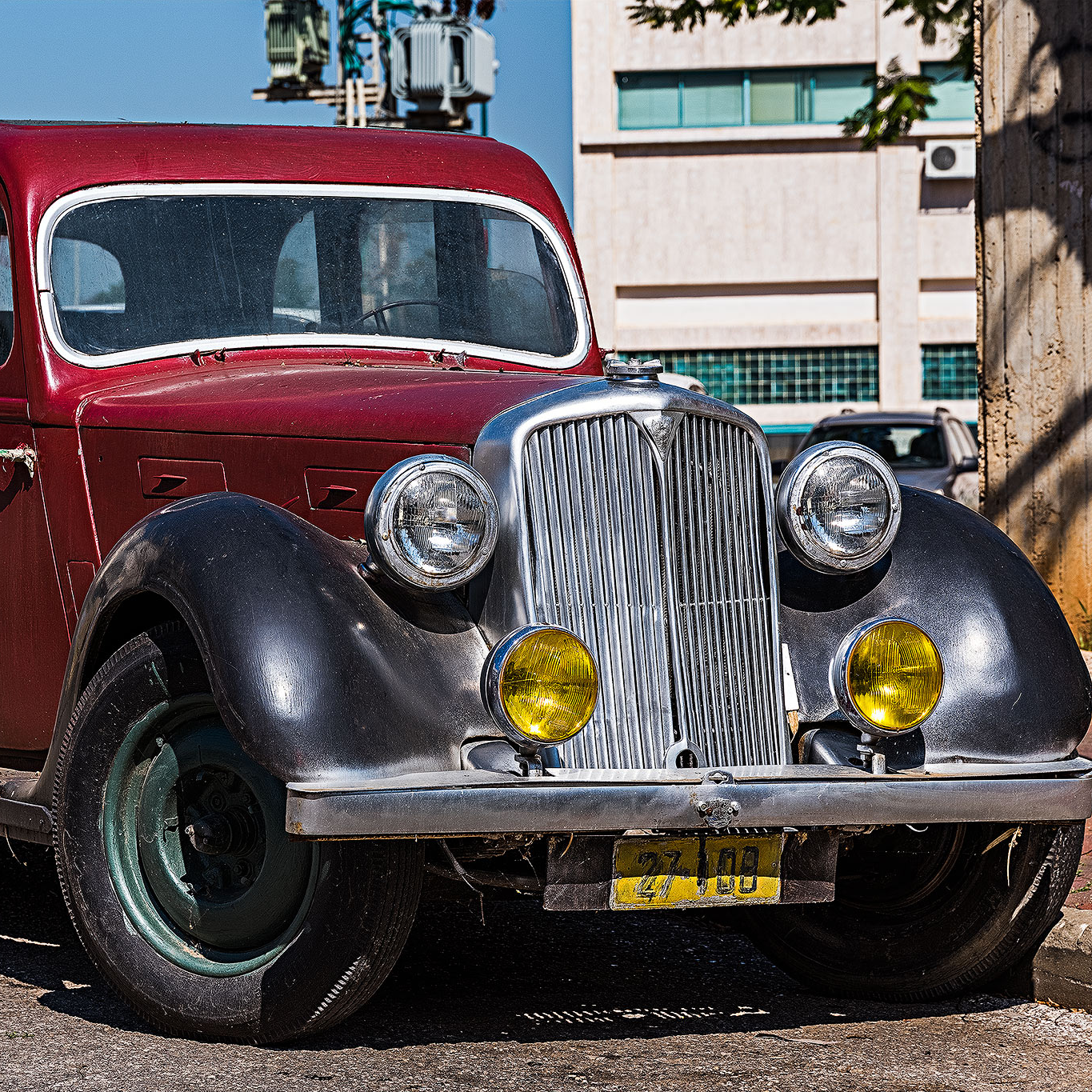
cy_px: 546
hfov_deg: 13.0
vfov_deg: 13.0
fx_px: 4783
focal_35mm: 134
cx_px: 399
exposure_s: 1/640
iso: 200
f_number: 10
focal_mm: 105
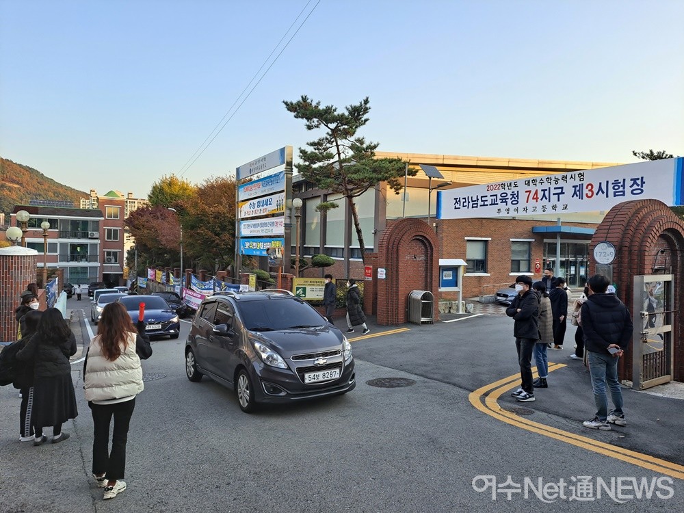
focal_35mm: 24
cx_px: 342
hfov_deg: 71.6
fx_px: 474
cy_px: 256
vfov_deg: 56.8
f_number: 1.8
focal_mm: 5.23
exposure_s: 1/263
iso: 25
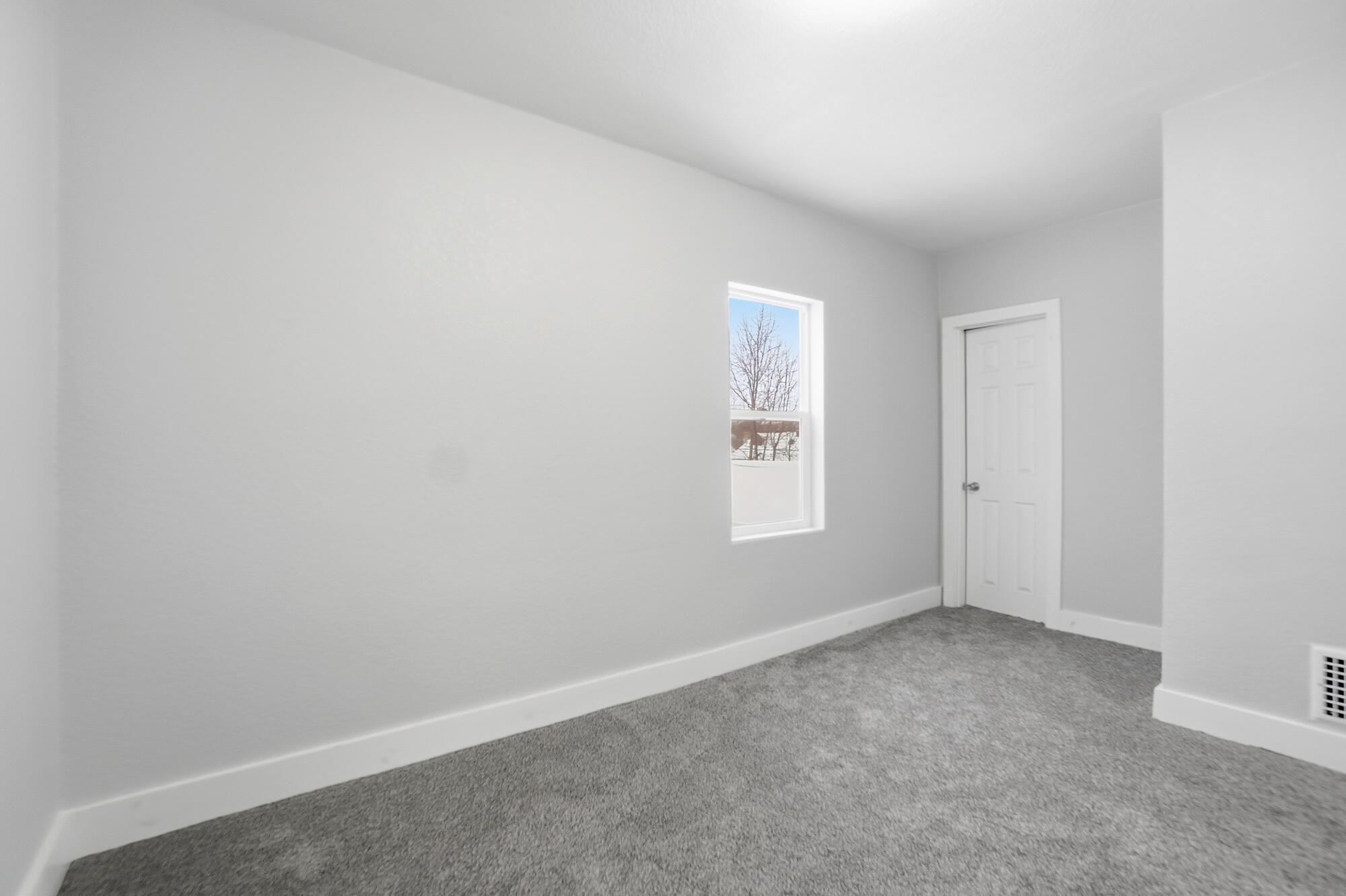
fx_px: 561
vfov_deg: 77.3
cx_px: 673
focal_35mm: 15
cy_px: 448
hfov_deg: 100.4
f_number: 5.6
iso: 125
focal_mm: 10
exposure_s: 1/250
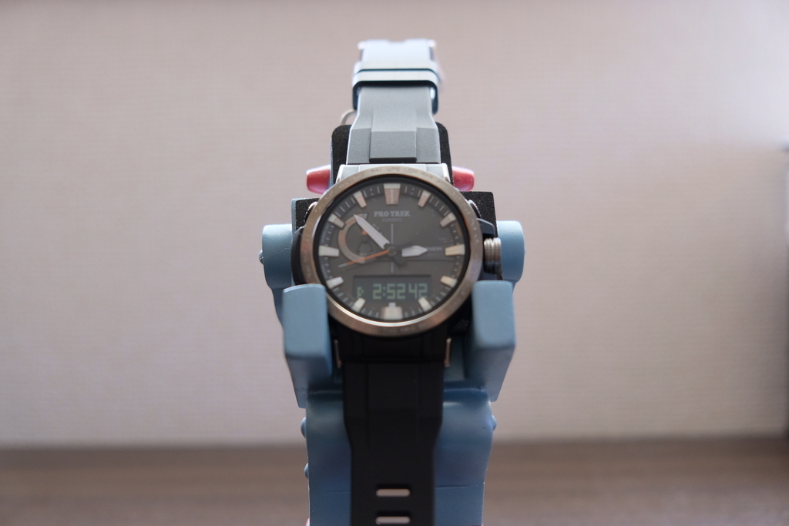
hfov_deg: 43.6
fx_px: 986
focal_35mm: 45
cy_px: 263
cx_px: 394
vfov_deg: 29.9
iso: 800
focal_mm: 30.2
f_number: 3.6
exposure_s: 1/60
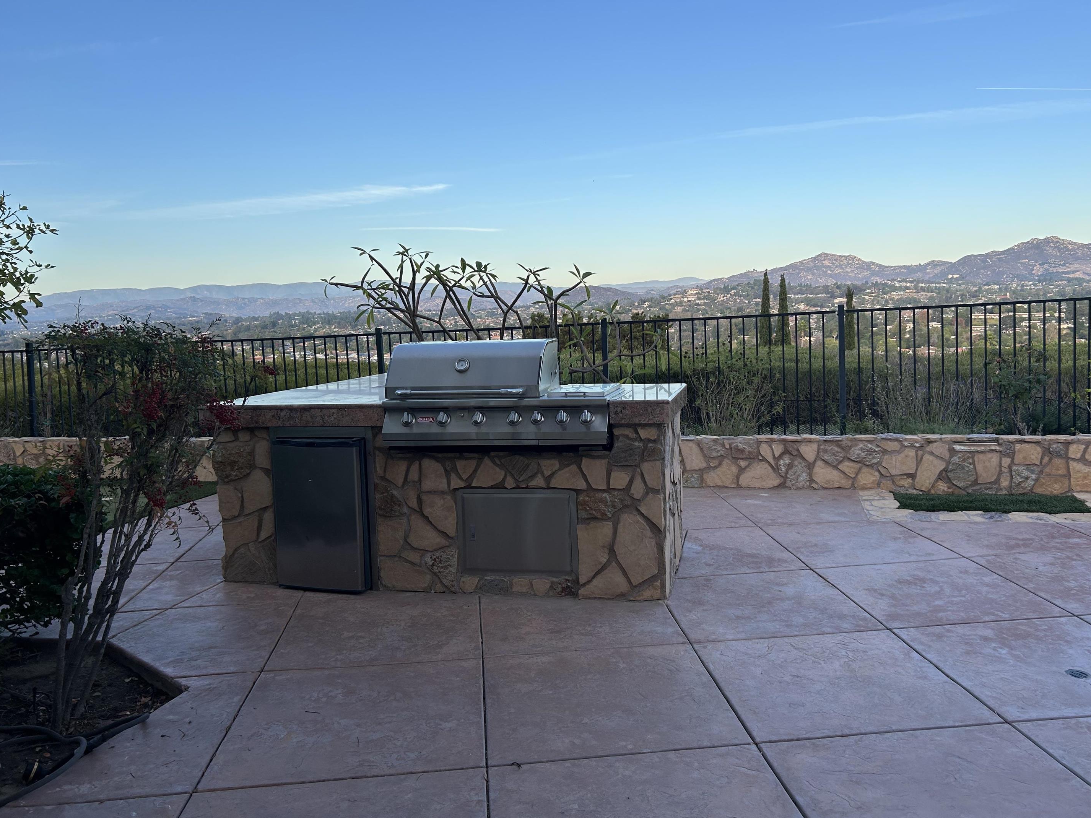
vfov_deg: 49.7
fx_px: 882
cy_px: 398
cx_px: 573
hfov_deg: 63.4
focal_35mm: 28
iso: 50
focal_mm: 5.7
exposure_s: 1/1311
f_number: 1.5
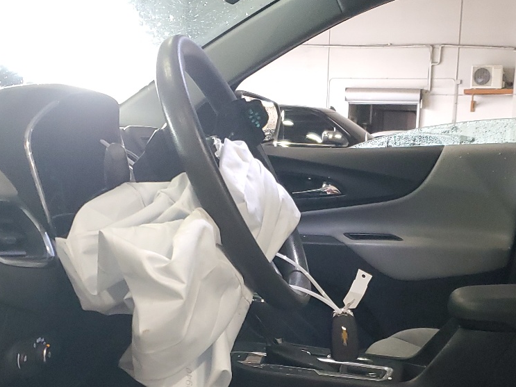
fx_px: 835
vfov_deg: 25.4
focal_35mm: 56
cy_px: 338
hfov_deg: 34.3
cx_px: 305
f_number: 1.5
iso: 343
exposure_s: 1/40
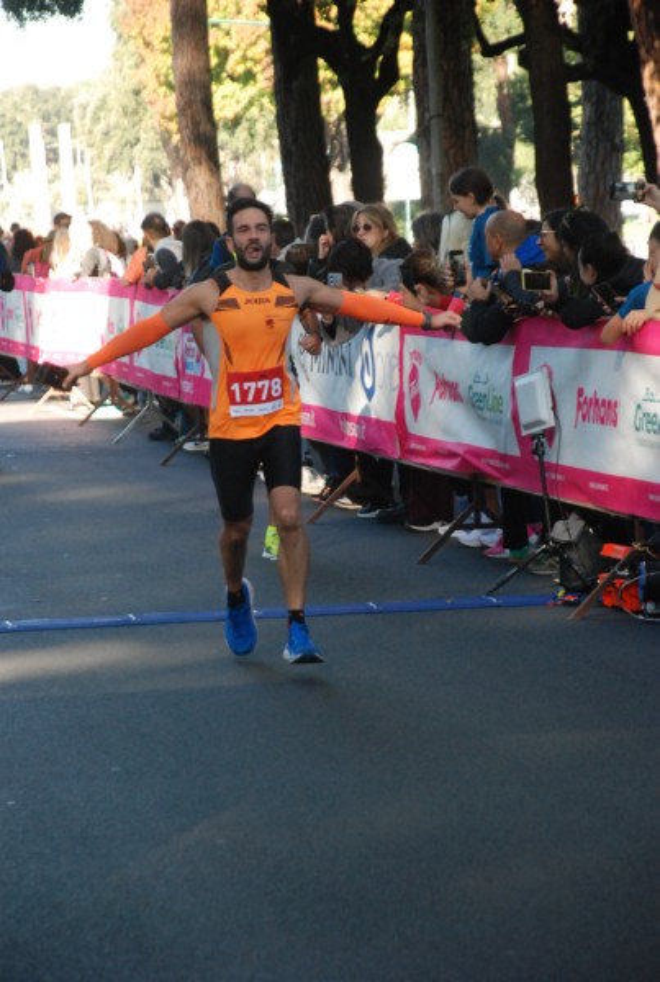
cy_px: 491
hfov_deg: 8.8
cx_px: 330
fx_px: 4309
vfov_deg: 13.0
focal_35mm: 158
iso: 1000
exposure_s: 1/320
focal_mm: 105
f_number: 5.6
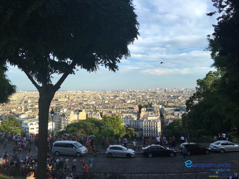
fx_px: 200
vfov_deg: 48.2
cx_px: 120
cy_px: 90
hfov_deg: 61.7
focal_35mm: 29
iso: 25
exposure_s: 1/732
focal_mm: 4.15
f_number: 2.2
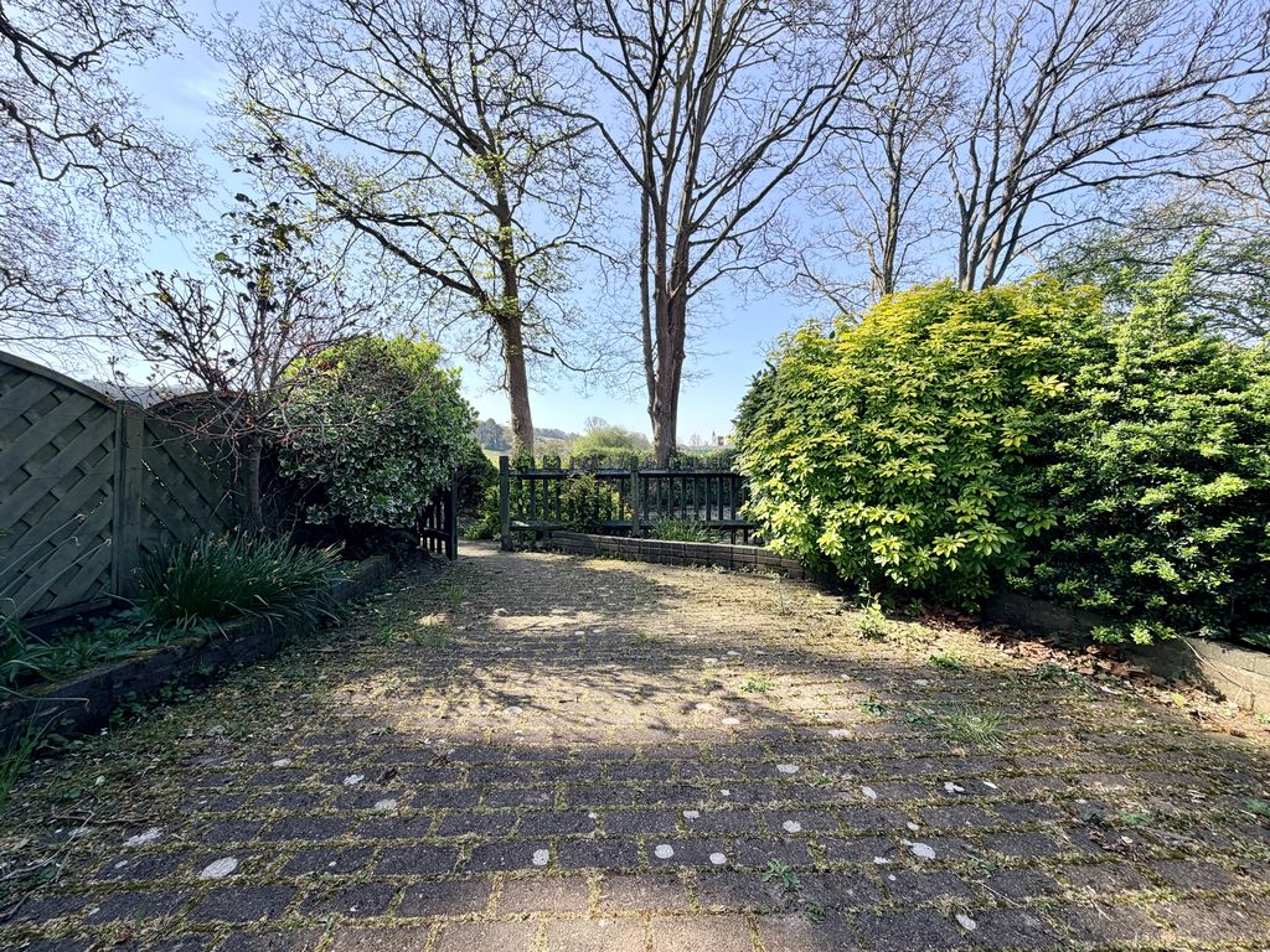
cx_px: 635
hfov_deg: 102.1
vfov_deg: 85.7
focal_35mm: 14
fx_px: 514
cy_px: 476
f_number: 2.2
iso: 40
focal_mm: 2.22
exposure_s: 1/701
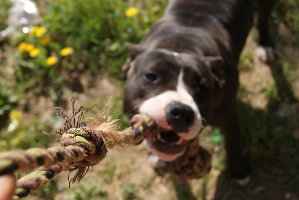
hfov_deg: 43.6
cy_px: 100
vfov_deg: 29.9
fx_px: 374
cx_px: 150
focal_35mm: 45
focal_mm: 30
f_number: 5.6
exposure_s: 1/500
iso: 100
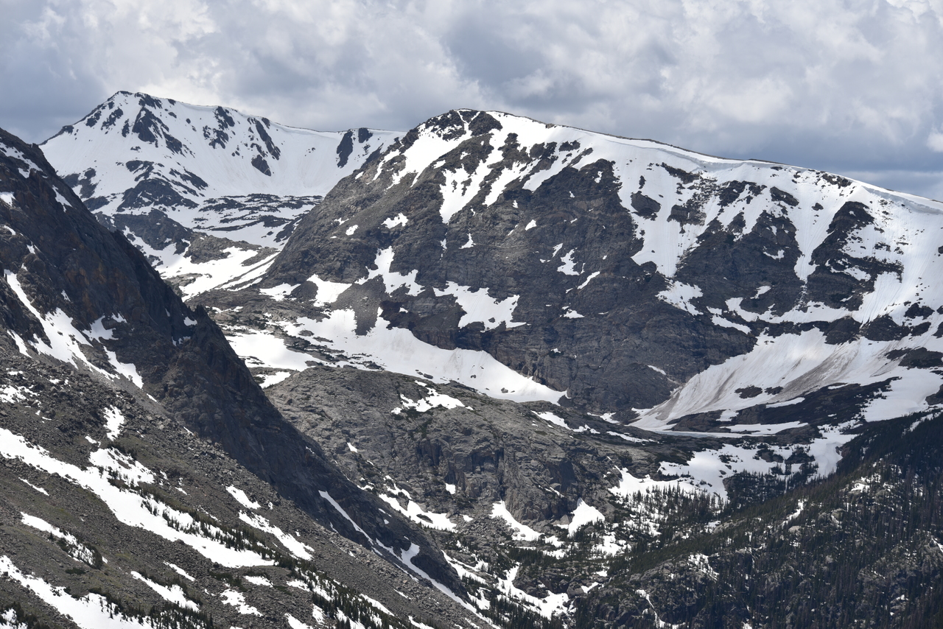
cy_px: 314
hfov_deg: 17.6
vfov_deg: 11.8
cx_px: 472
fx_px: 3039
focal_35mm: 116
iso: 100
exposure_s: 1/400
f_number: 10
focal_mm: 116
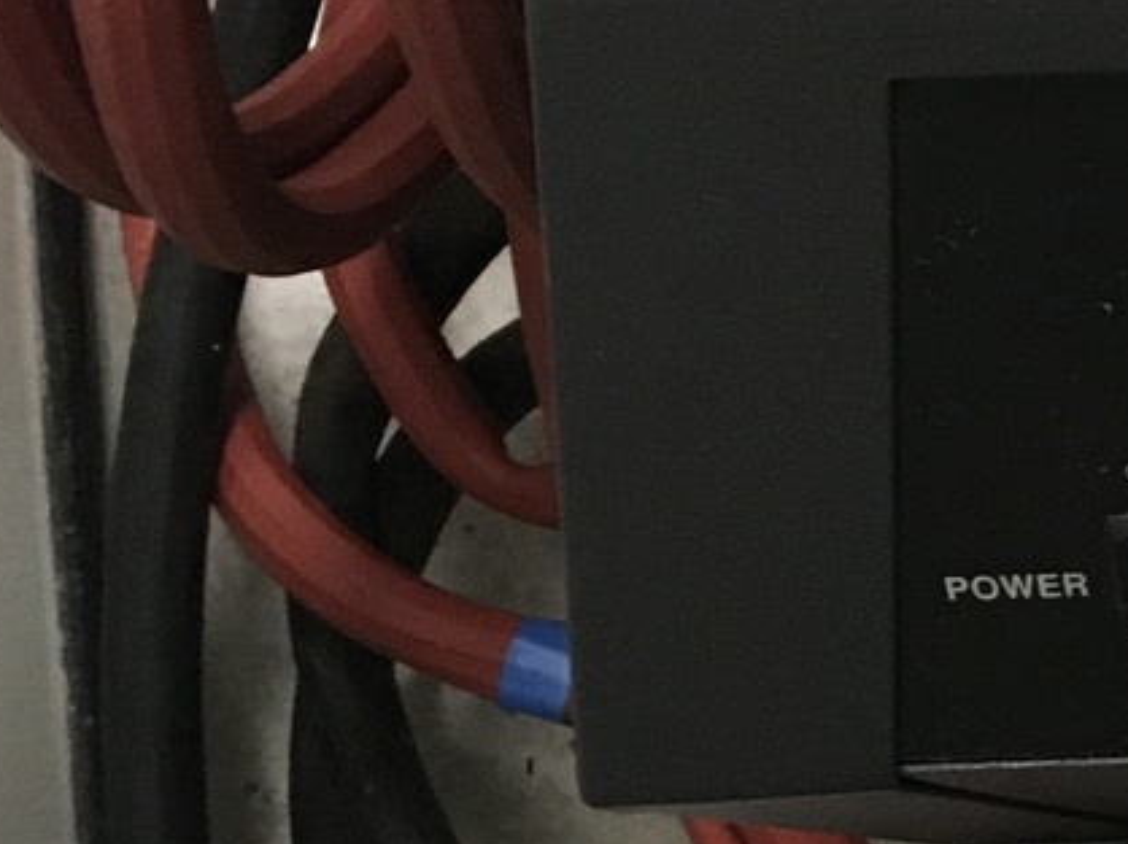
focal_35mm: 120
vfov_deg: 12.3
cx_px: 2075
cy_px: 383
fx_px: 3908
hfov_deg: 14.3
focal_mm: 4.15
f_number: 2.2
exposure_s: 1/33
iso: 160
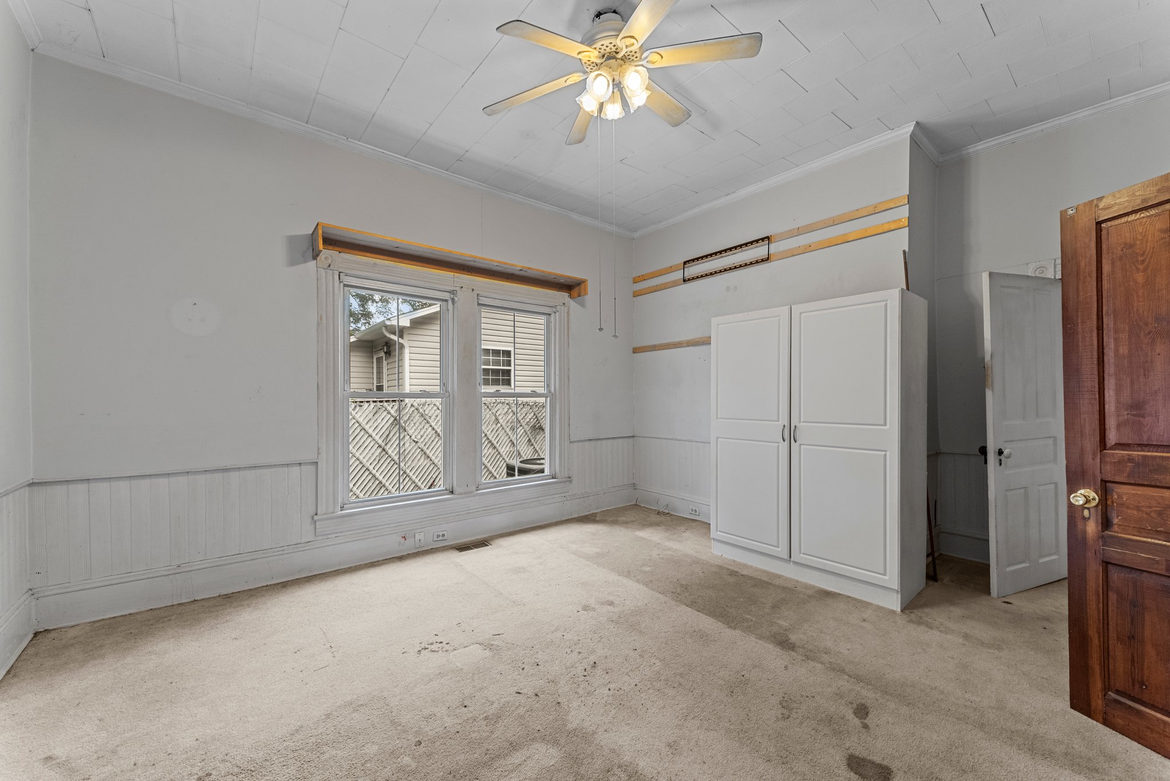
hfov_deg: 104.2
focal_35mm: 14
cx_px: 585
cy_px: 390
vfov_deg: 81.3
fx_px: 455
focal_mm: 14
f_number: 8
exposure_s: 1/5
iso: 800
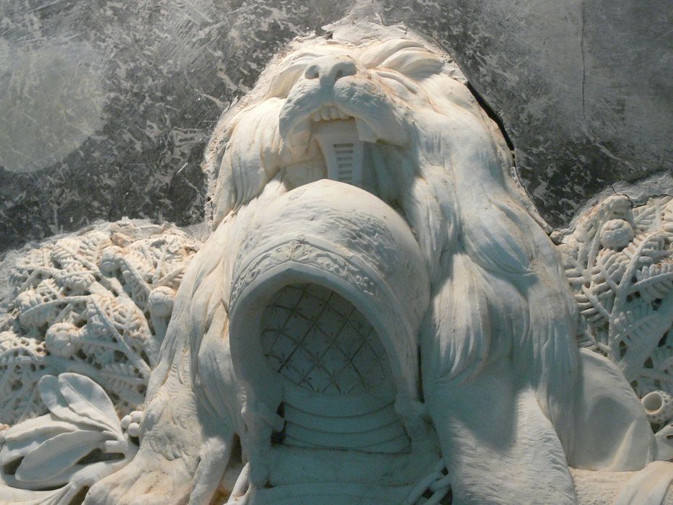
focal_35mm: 63
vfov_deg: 23.3
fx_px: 1225
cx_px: 336
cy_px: 252
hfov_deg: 30.7
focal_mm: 10.9
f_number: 3.2
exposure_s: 1/13
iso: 200
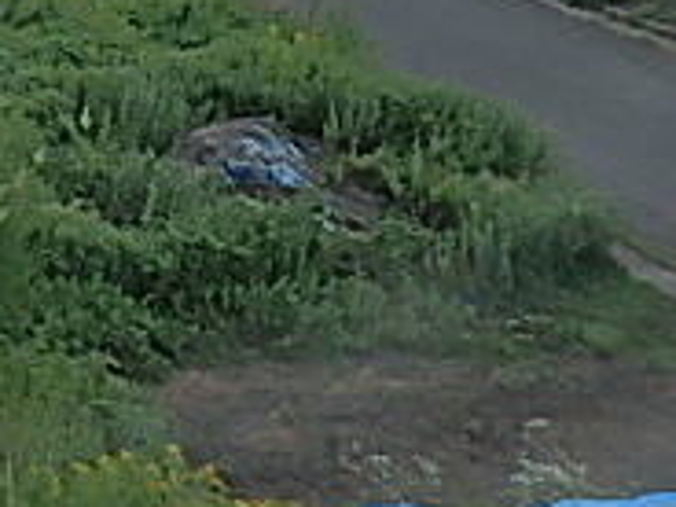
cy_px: -254
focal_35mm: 73
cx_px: -441
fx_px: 1426
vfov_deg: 18.0
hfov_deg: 20.9
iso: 125
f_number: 3.5
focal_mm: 3.7
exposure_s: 1/800
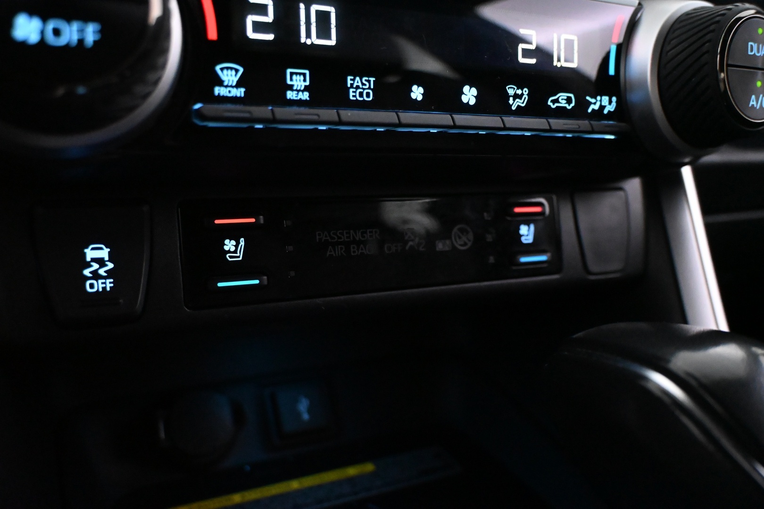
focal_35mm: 32
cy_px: 254
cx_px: 382
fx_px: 668
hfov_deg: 59.5
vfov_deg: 41.7
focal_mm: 21
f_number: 4
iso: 8000
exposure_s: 1/60
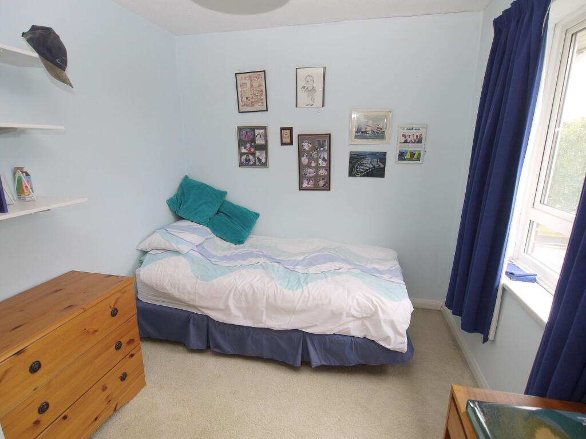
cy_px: 220
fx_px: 305
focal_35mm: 18
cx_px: 293
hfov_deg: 87.8
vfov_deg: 71.6
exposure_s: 1/60
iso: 100
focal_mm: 9
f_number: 4
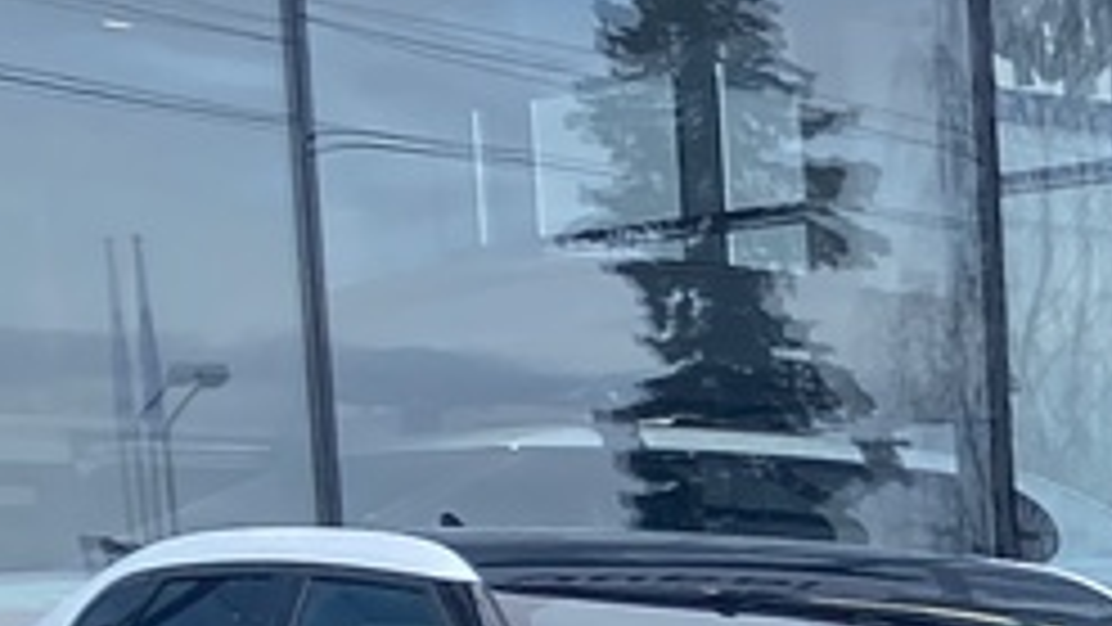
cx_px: 3007
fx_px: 4866
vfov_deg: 6.9
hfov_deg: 10.4
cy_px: 1603
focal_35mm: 165
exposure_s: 1/845
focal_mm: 4.25
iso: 32
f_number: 1.8
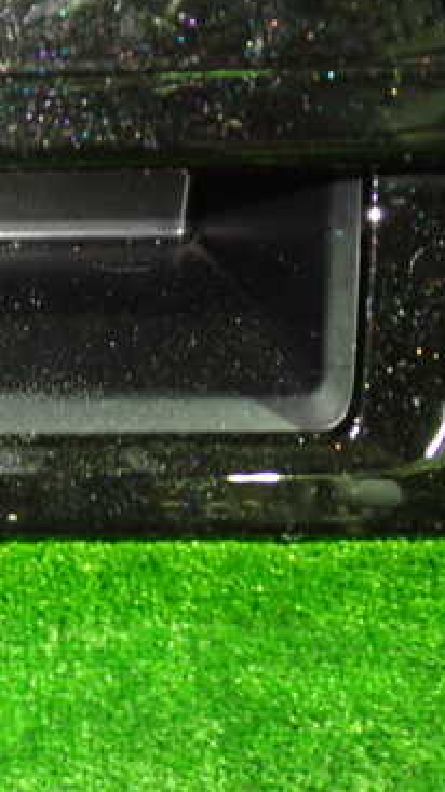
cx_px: -181
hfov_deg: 19.0
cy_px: 384
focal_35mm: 57
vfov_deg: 36.6
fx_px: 1198
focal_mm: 5.79
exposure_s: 1/15
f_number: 2.4
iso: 800
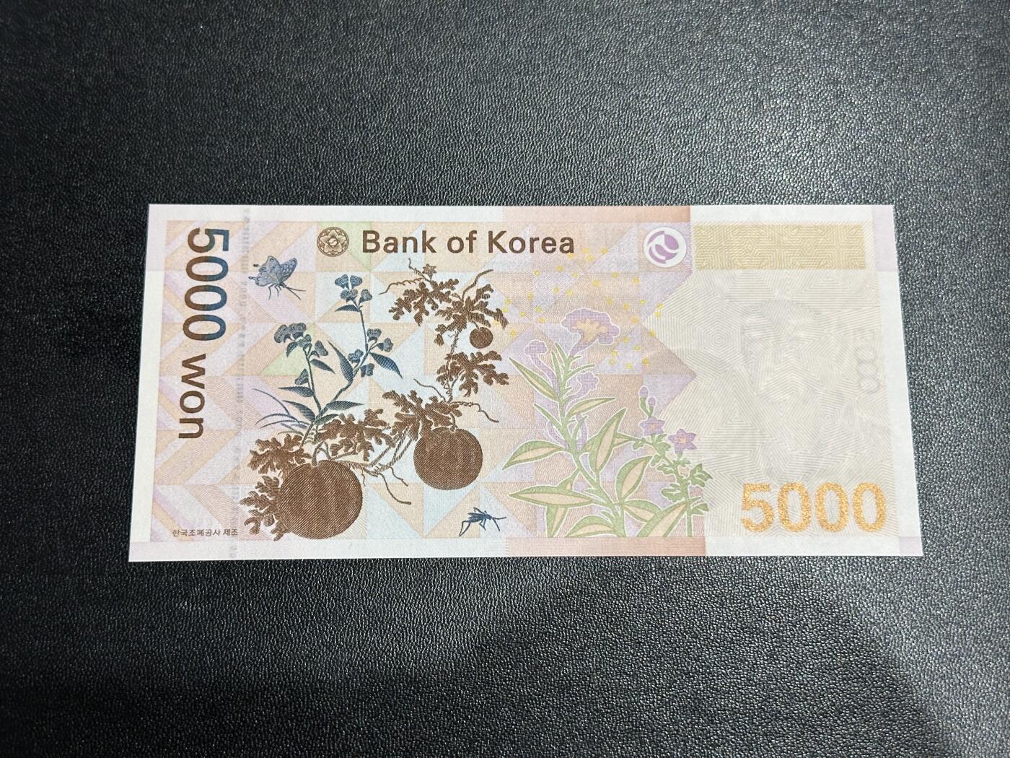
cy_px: 379
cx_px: 505
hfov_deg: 39.7
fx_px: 1401
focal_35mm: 48
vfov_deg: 30.3
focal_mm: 6.86
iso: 100
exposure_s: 1/50
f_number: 1.78
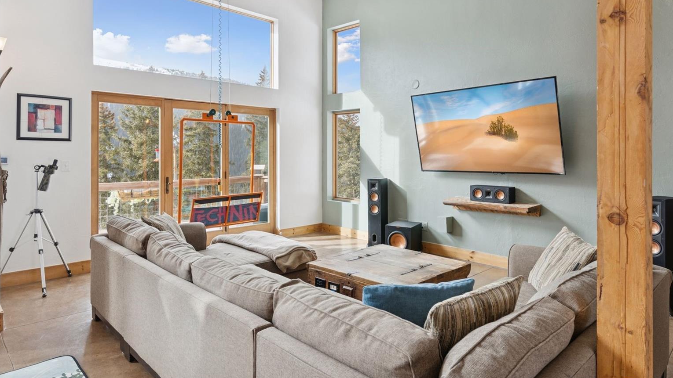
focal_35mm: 23
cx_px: 338
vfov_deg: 49.3
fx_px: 410
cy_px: 159
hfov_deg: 78.7
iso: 400
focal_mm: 21
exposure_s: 1/25
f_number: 8
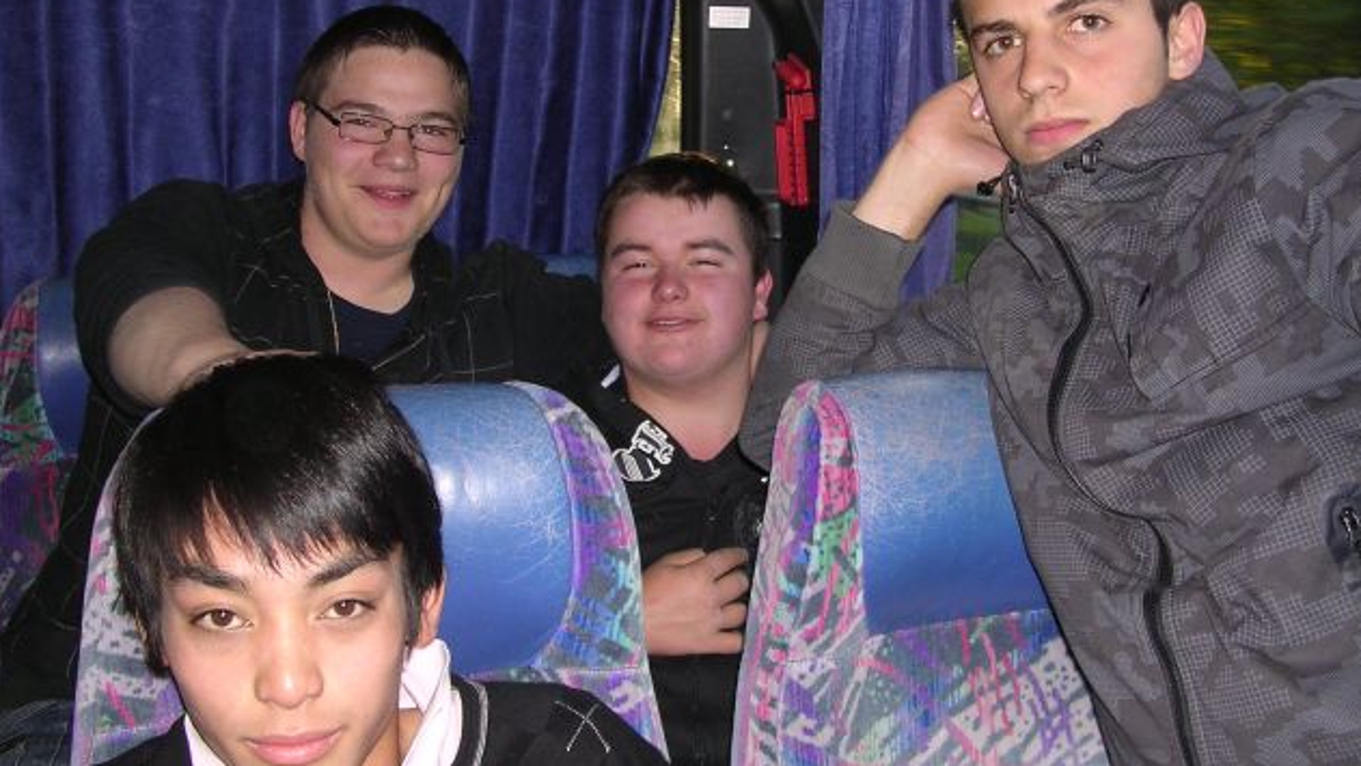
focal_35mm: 42
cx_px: 686
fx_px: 1516
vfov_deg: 28.2
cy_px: 287
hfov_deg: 48.4
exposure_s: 1/60.1
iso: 134
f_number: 2.8
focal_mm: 5.8
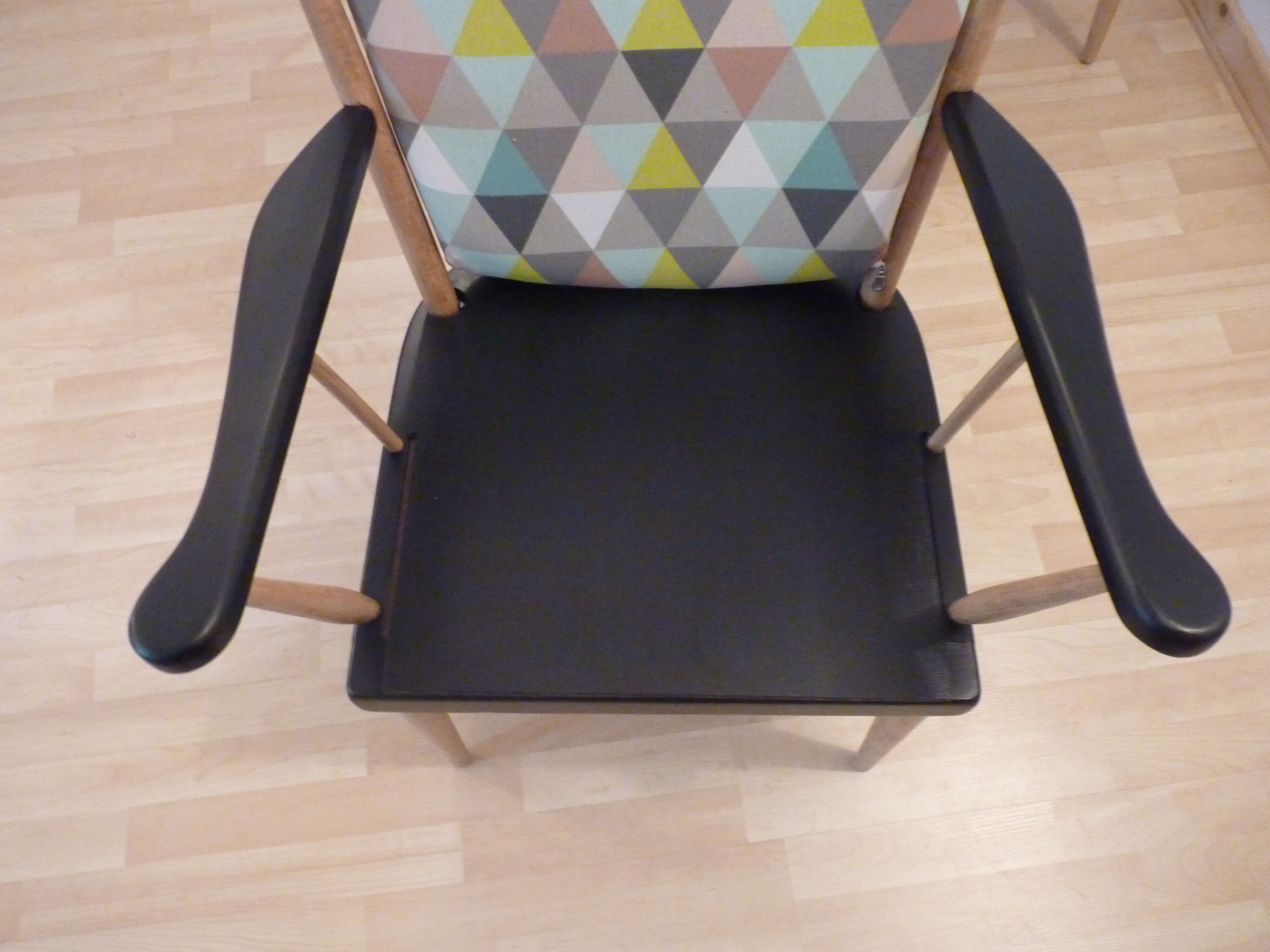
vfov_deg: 51.4
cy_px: 476
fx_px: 991
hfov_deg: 65.3
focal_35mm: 27
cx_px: 635
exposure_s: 1/20
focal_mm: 4.8
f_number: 2.8
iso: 800
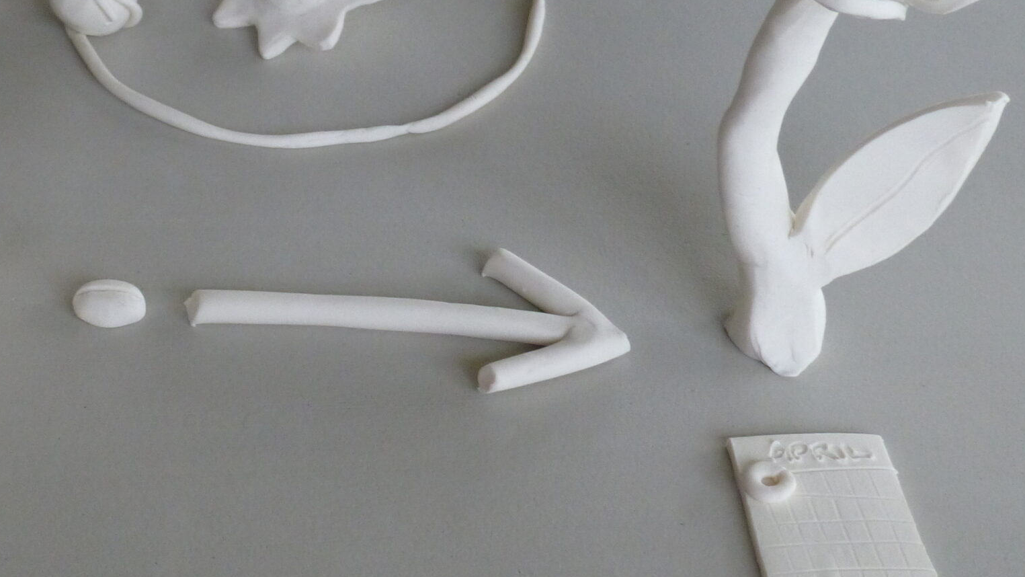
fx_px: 2039
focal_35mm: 75
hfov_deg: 28.0
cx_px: 313
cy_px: 353
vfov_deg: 16.1
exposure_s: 1/25
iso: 400
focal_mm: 7.4
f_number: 3.9
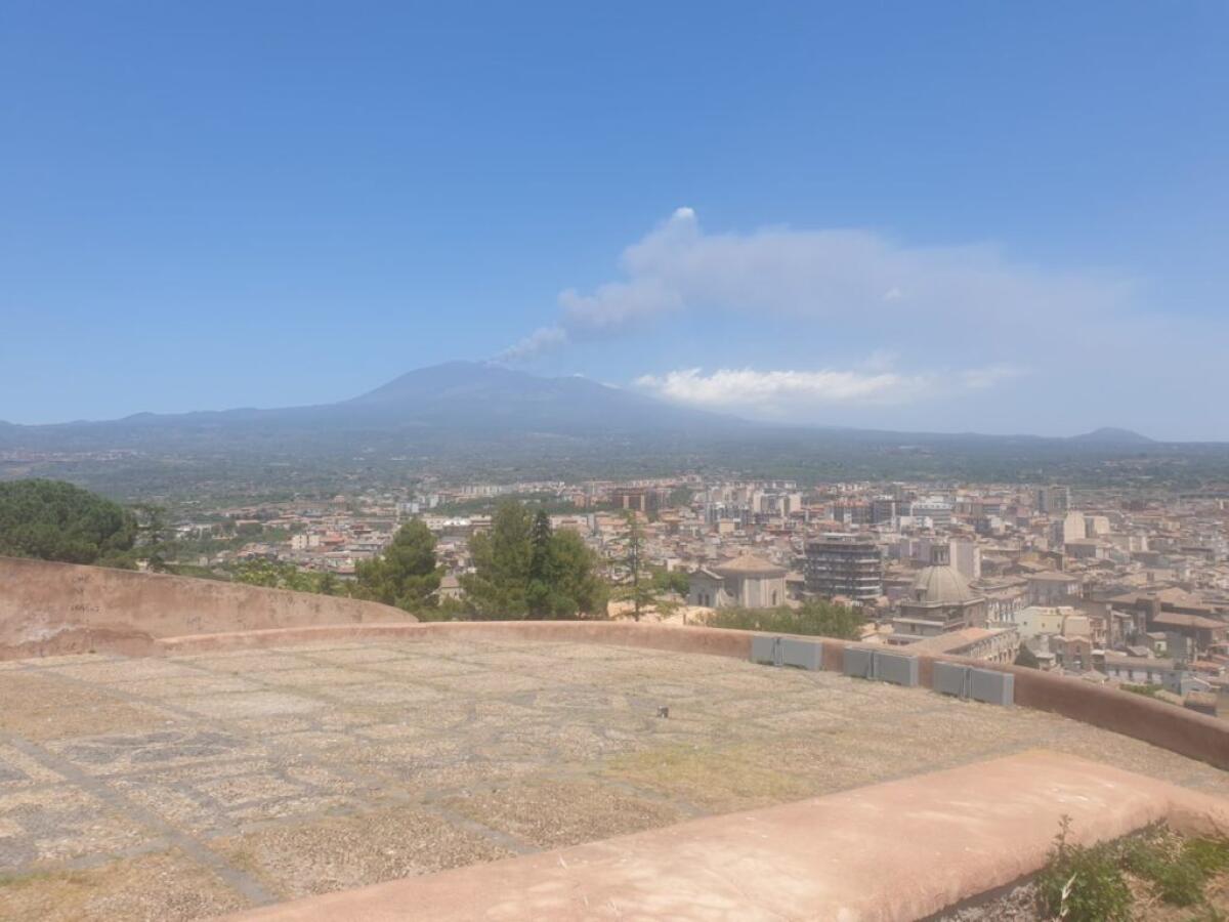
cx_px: 614
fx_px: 923
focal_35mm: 26
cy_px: 461
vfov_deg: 53.1
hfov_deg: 67.3
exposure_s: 1/1629
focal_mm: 4.3
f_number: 2.4
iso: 50
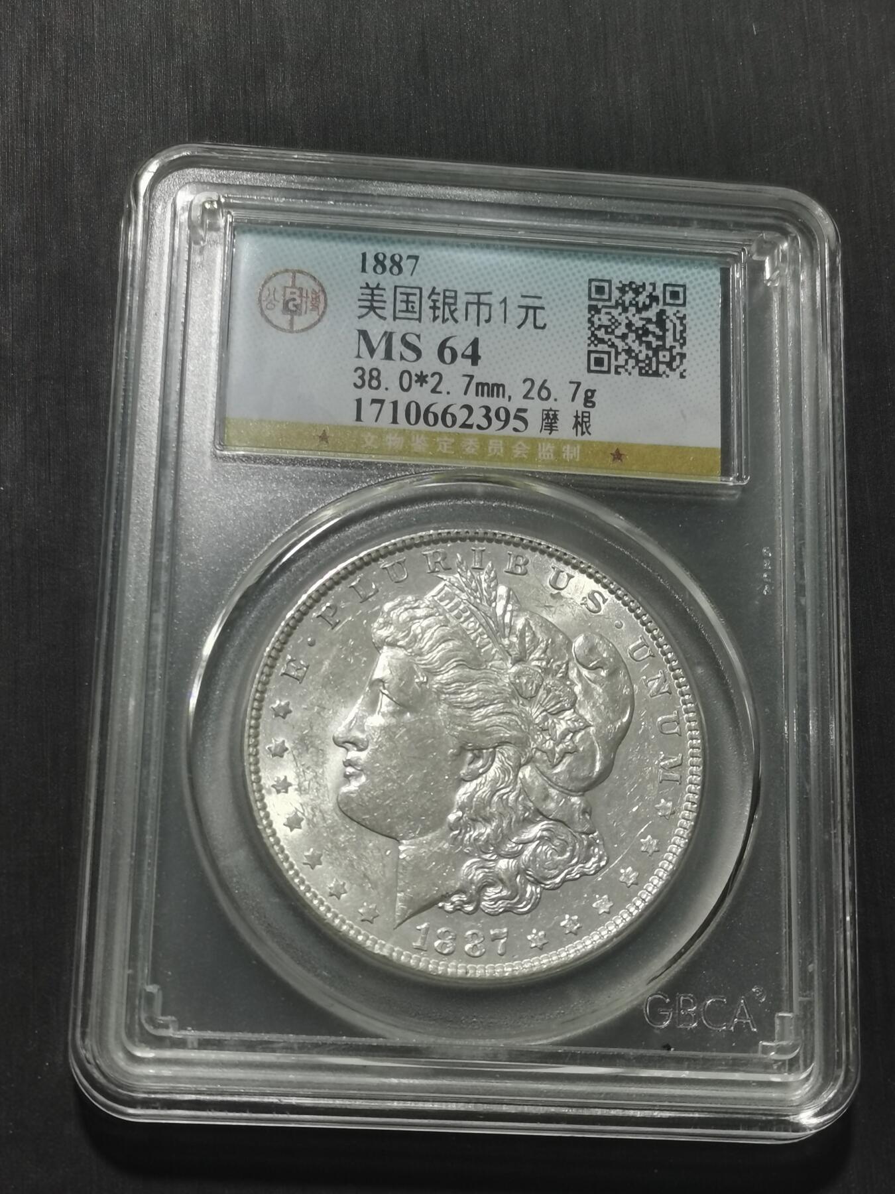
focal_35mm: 72
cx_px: 448
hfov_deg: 20.4
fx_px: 2482
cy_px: 597
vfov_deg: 27.0
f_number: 1.8
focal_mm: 5.58
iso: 64
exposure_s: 1/100
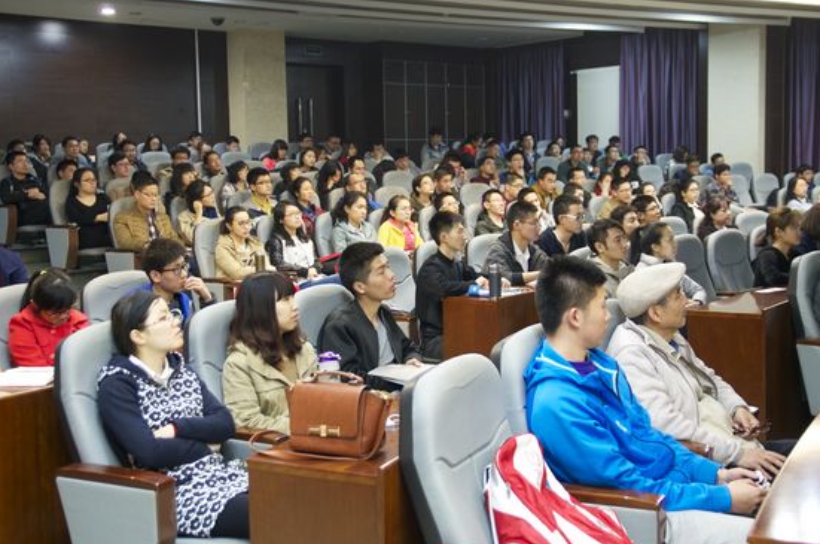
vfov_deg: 31.1
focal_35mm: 43
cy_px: 256
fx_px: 977
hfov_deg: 45.5
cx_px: 403
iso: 800
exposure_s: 1/15
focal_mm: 25
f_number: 2.8
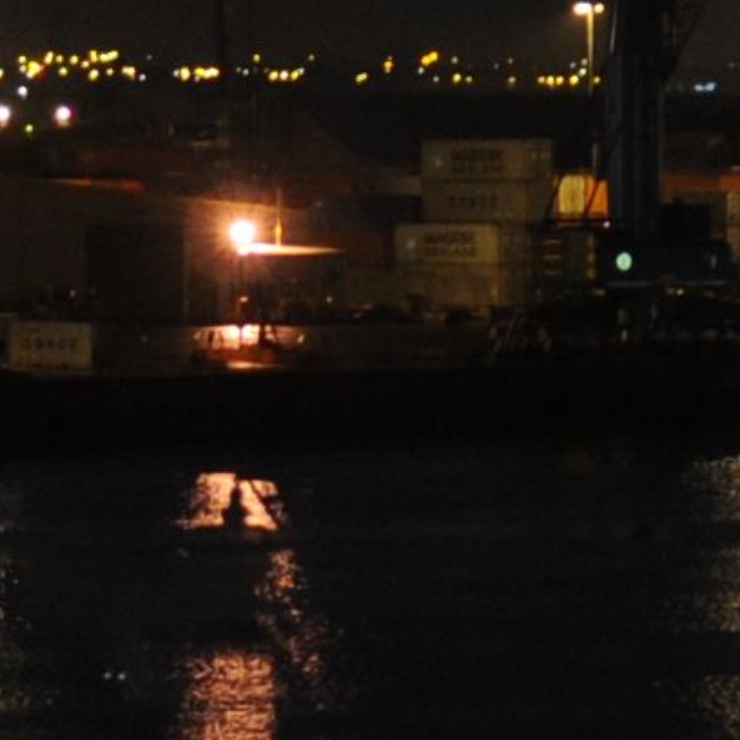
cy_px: 216
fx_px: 10024
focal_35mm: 414
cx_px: 1019
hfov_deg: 4.2
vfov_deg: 4.2
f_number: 2.8
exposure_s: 1/8
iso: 400
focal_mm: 31
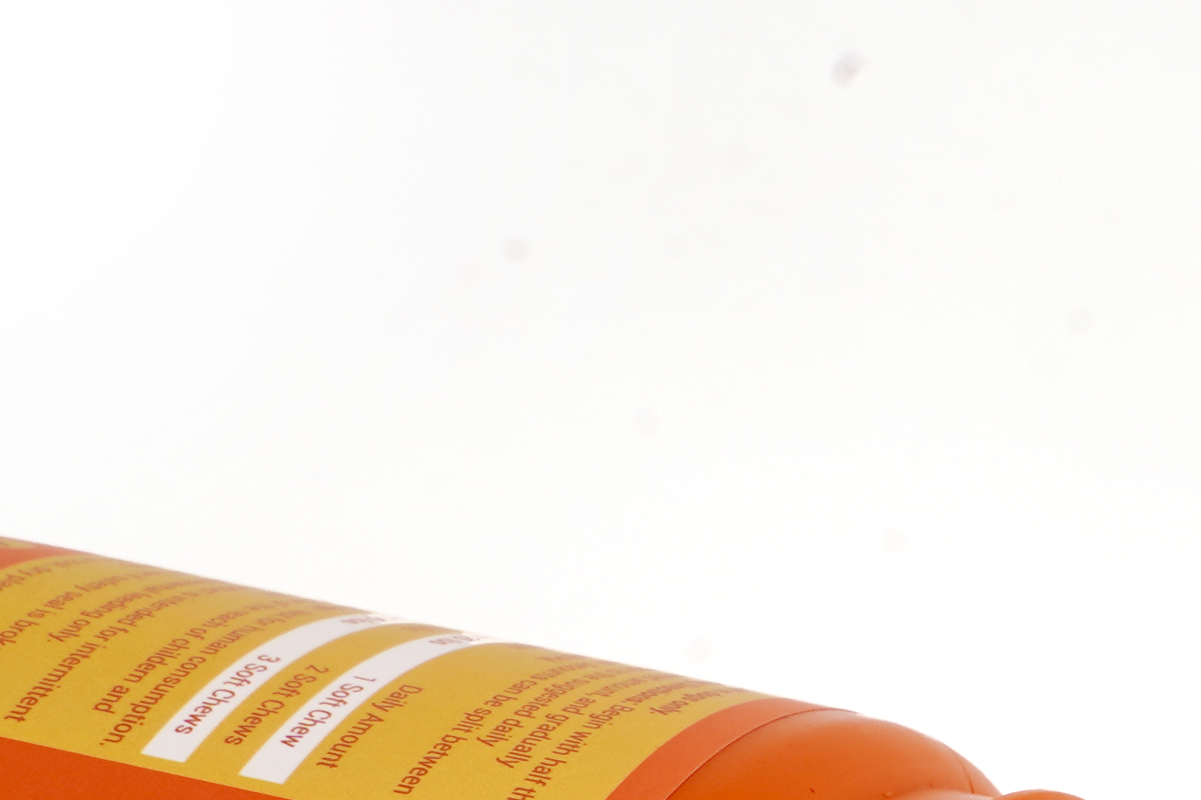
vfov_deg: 8.1
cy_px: 1614
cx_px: 1434
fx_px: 5404
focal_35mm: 162
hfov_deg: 12.4
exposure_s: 1/80
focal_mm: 38
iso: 100
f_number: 18
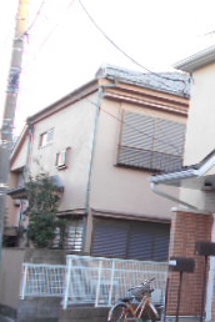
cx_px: 356
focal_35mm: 67
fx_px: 600
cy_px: 203
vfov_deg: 29.9
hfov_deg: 17.4
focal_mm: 4.6
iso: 80
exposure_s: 1/30
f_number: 3.2
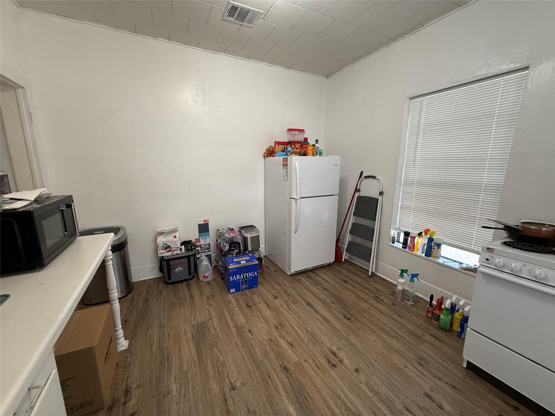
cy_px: 208
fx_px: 224
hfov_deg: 102.1
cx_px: 278
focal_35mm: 14
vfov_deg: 85.7
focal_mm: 2.22
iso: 250
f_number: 2.2
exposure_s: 1/120
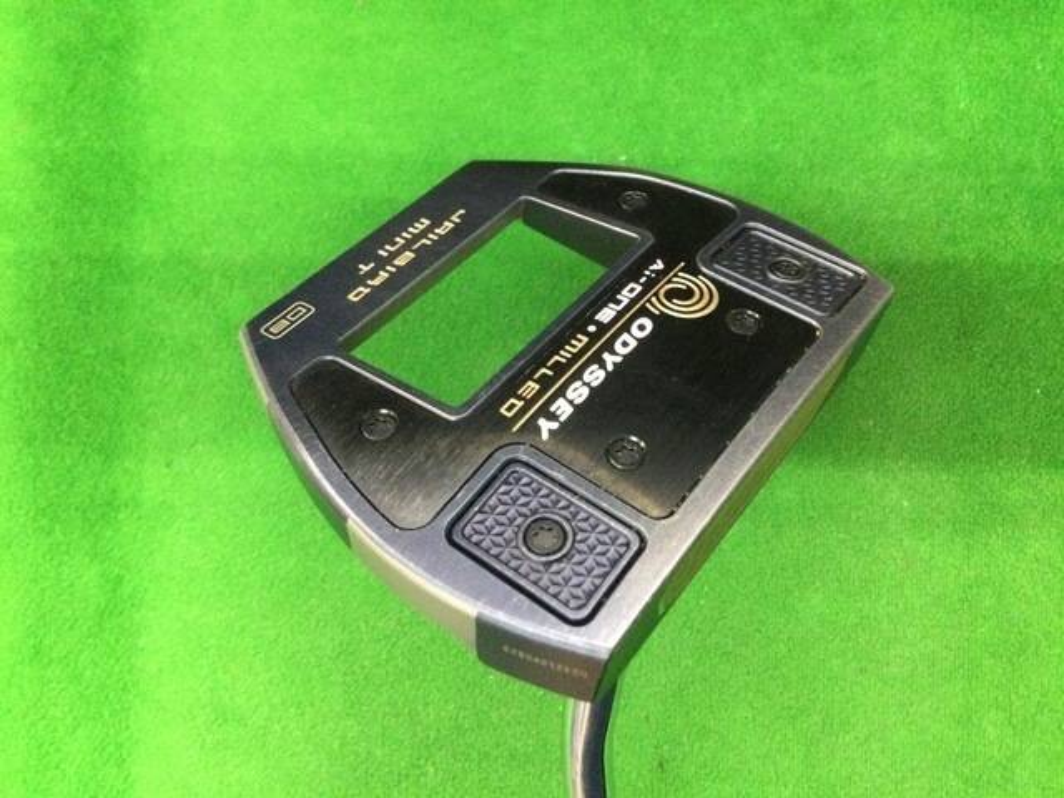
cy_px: 399
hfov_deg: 58.4
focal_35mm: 31
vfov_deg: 45.4
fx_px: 953
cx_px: 532
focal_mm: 3.3
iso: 250
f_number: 2.4
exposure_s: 1/24
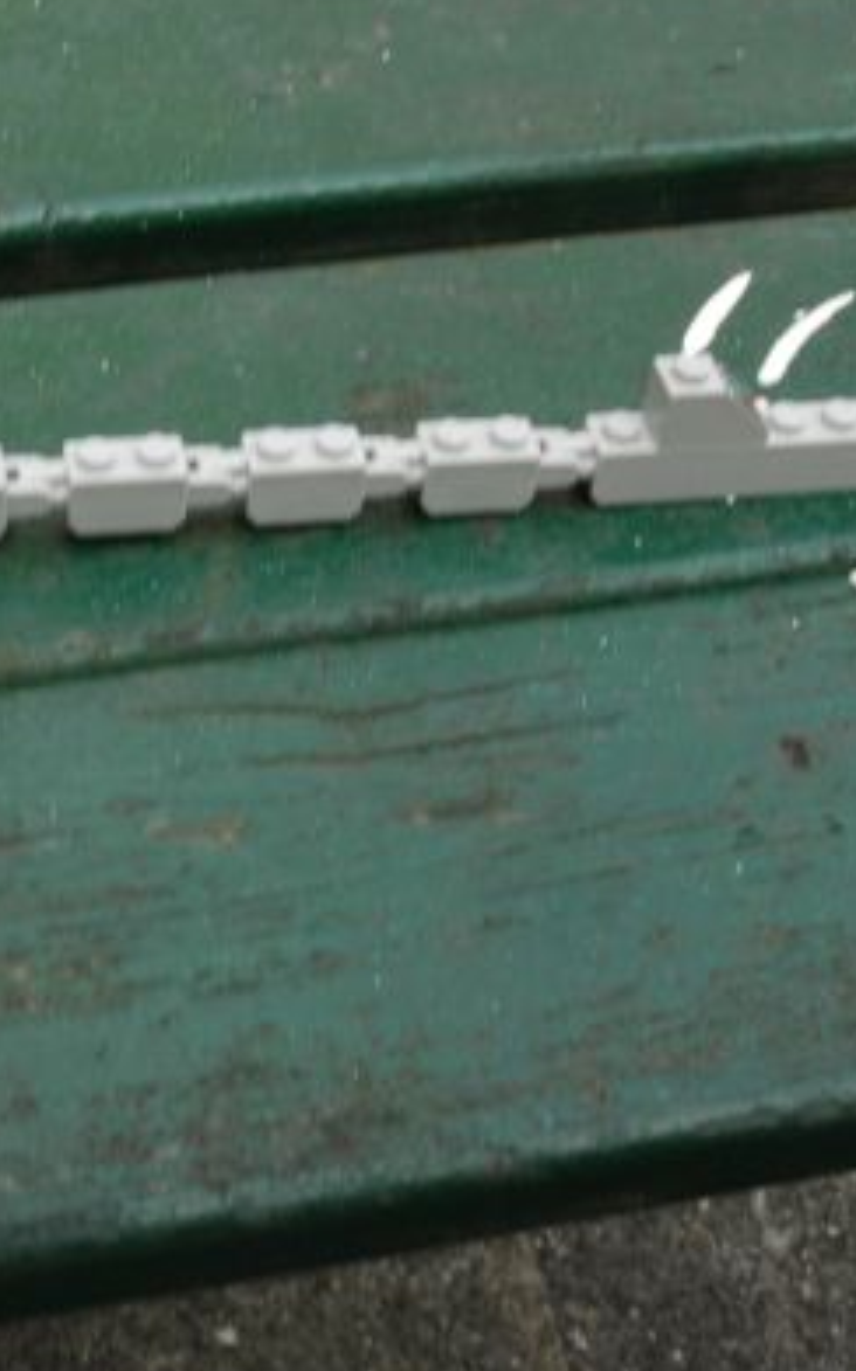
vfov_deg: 29.4
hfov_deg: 18.2
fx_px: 2616
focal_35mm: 70
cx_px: 35
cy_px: 705
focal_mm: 28
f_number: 20
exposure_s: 1/40
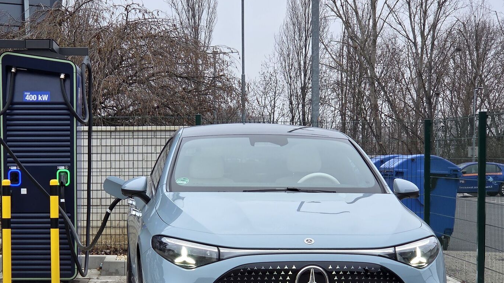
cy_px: 244
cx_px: 200
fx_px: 1417
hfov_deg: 20.1
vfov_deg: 11.4
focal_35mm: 106
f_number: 2.4
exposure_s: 1/111
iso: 32
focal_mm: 7
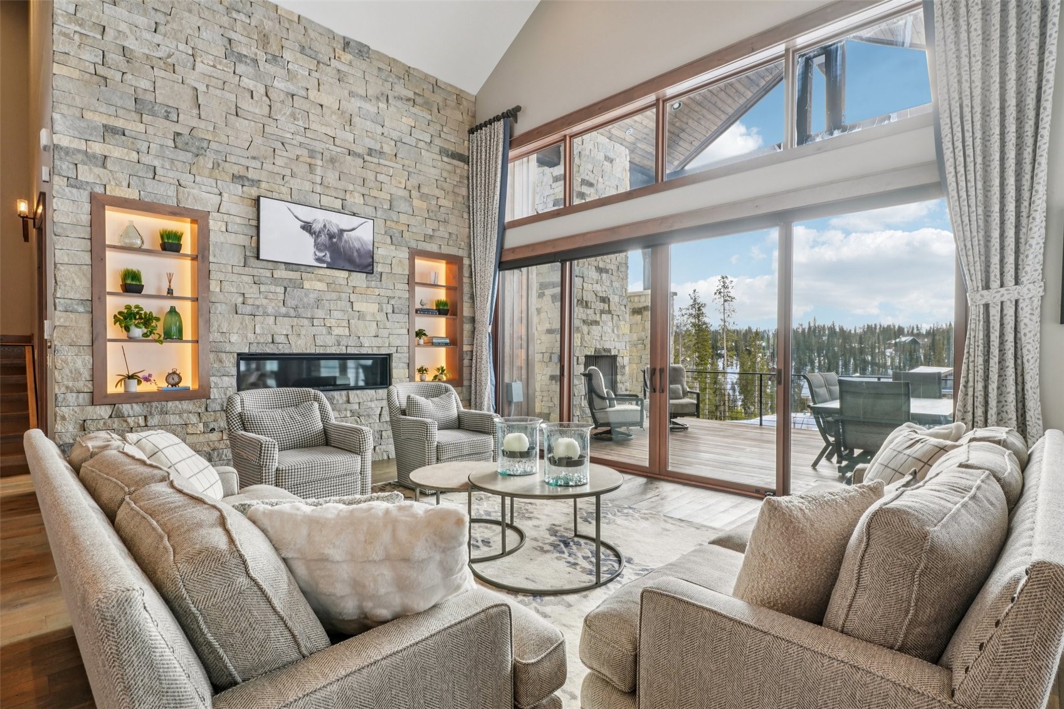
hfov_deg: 95.0
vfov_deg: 72.0
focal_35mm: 16
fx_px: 488
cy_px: 354
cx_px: 532
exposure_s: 1/60
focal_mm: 11
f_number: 8
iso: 100
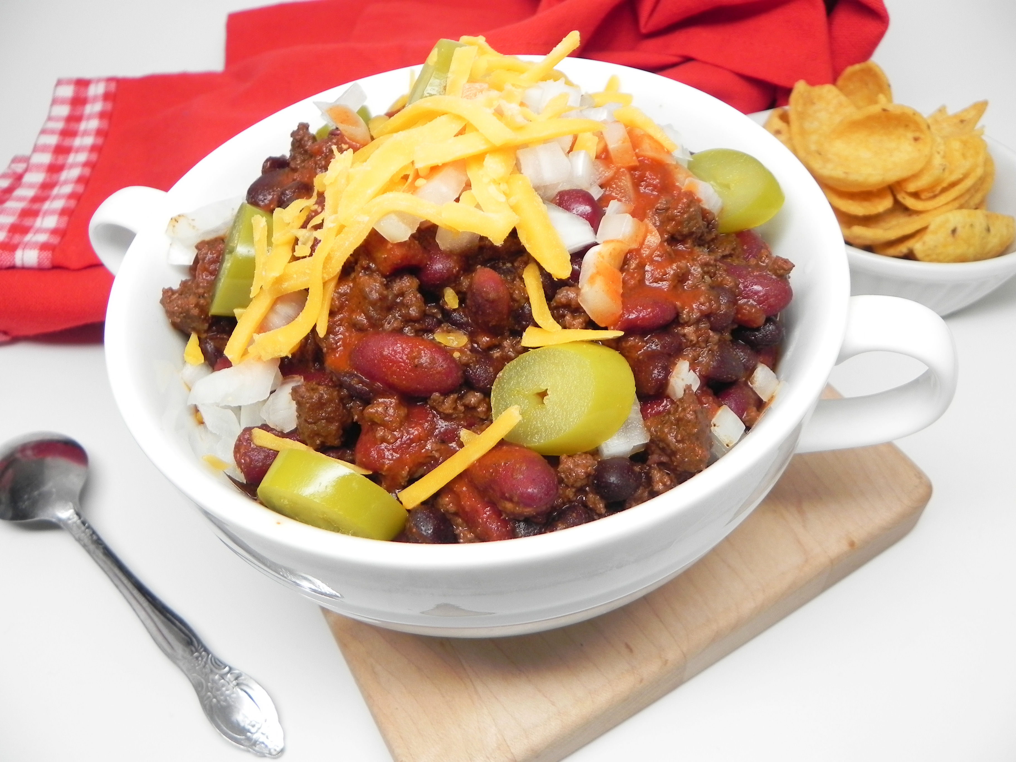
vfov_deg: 48.2
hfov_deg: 61.7
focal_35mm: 29
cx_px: 508
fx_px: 851
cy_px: 381
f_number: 2.8
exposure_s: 1/44
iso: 160
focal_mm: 5.2
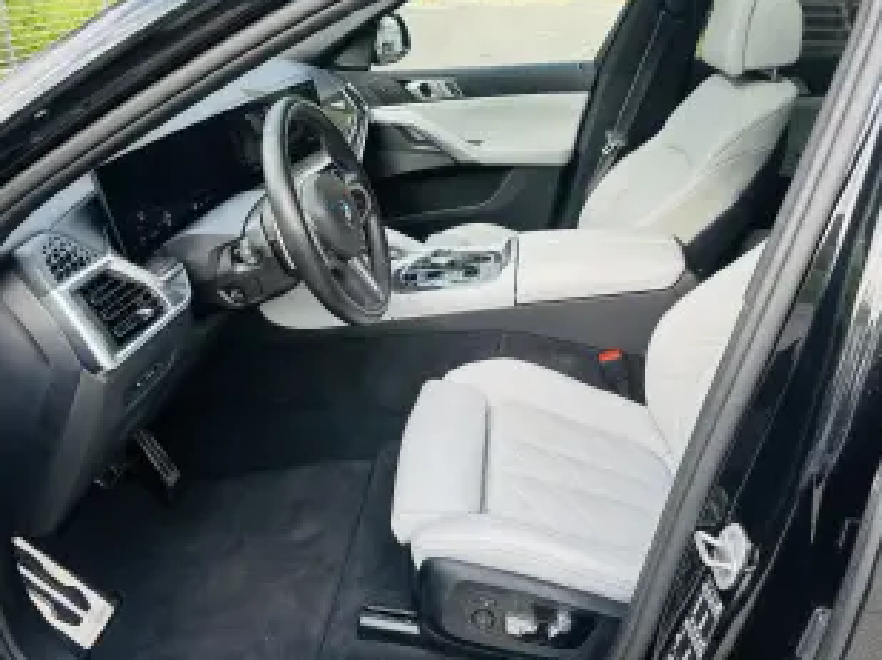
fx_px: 713
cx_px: 434
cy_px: 277
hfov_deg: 63.5
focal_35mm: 28
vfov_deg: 49.5
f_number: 1.78
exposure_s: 1/196
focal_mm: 6.86
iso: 64
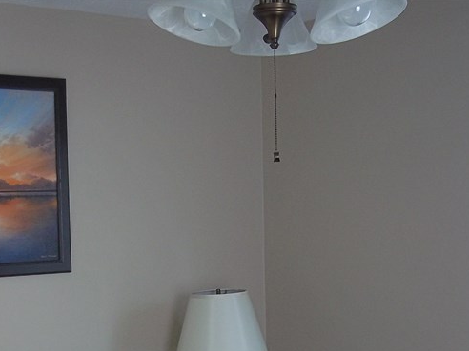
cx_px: 131
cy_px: 361
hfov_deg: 25.7
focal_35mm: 75
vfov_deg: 19.0
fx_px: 1016
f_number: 3.1
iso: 80
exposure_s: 1/50
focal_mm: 6.5
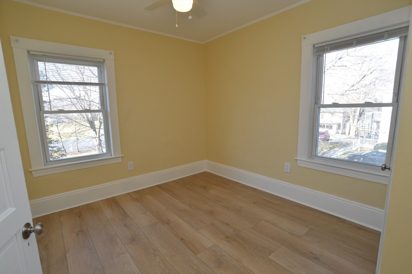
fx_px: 189
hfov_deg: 95.0
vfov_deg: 72.0
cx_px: 206
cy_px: 137
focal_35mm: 16
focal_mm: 11
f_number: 5.6
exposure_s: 1/125
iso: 400
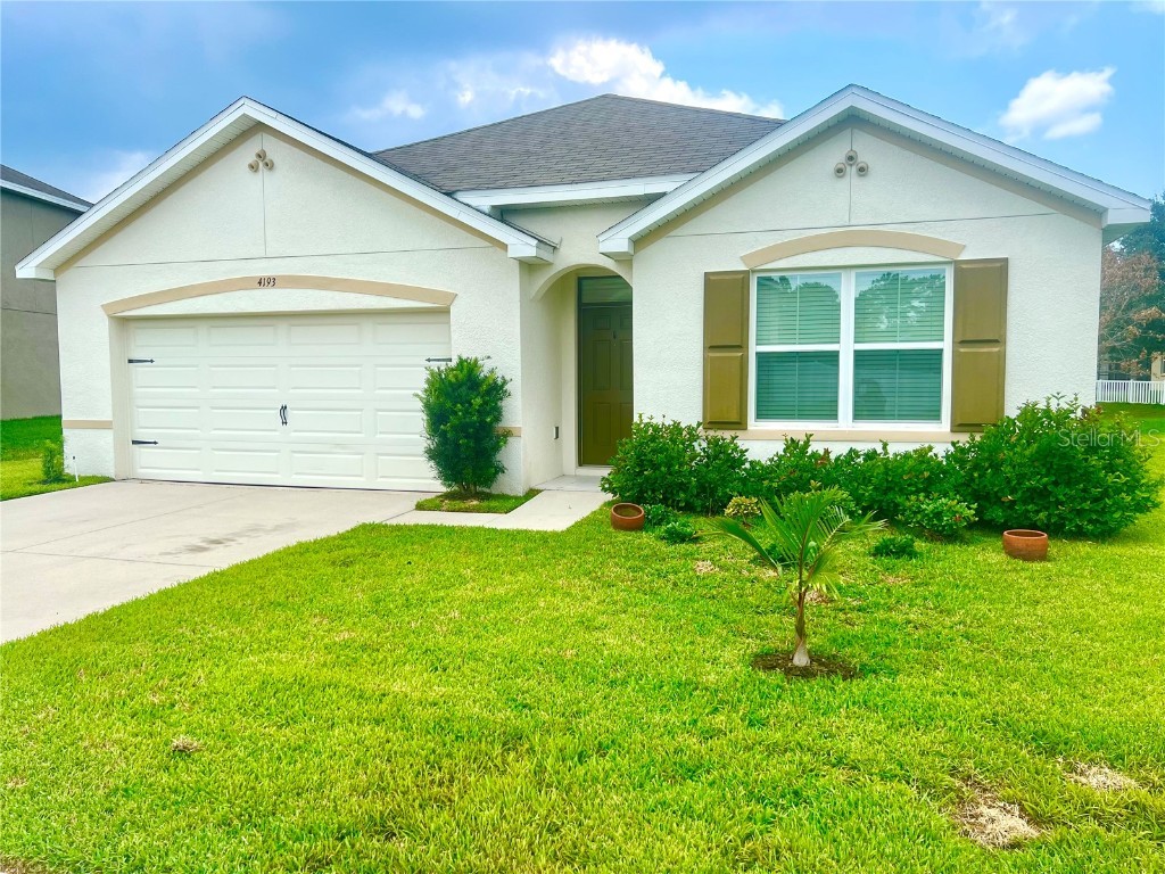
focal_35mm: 26
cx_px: 582
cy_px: 437
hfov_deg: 67.3
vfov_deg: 53.1
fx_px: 875
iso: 50
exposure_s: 1/2165
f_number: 1.5
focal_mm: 5.7
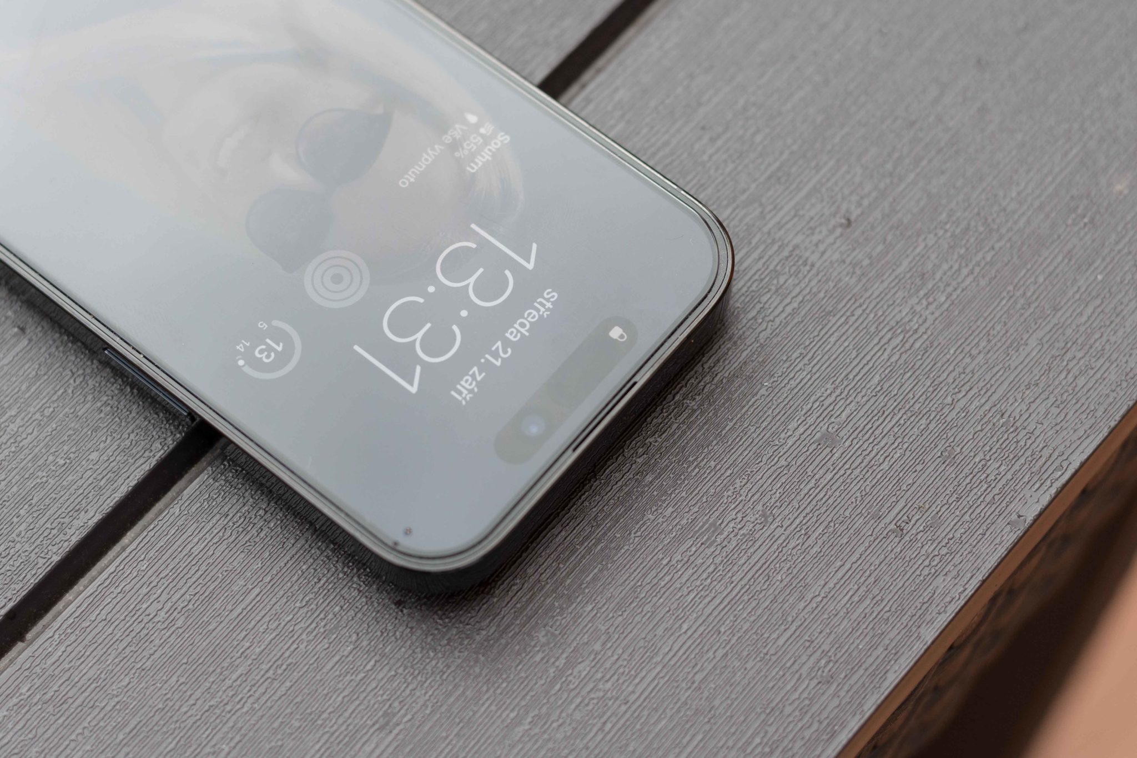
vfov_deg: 18.2
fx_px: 2368
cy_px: 379
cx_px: 568
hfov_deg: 27.0
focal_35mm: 75
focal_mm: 50
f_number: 3.2
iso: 250
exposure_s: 1/320
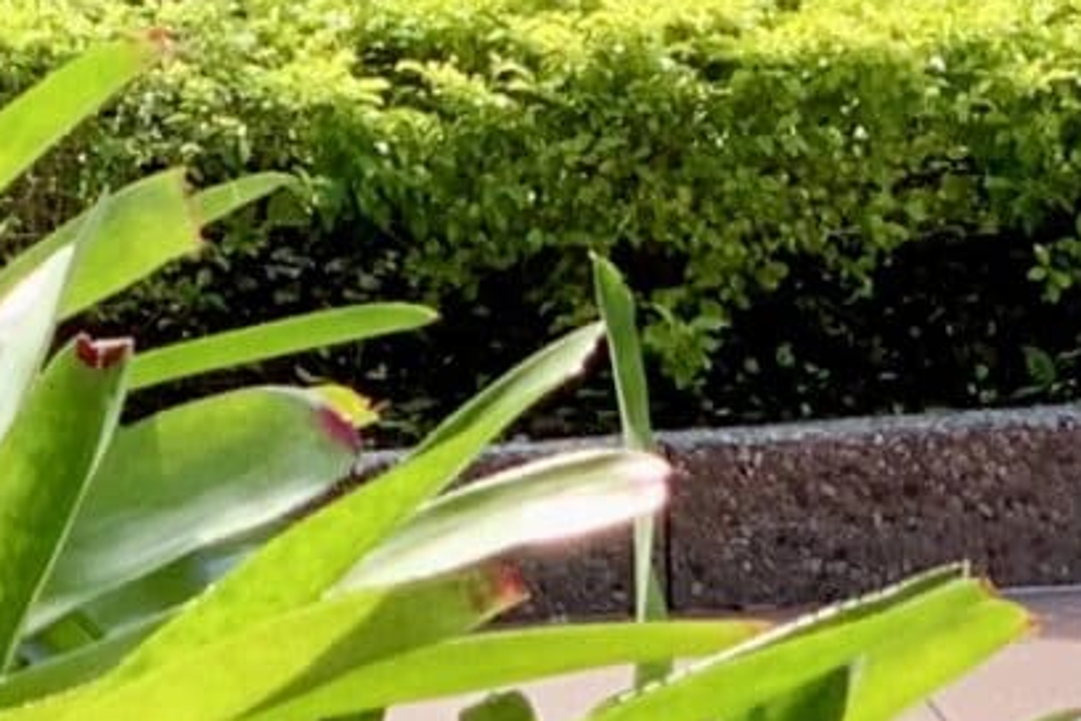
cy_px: -1413
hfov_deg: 6.1
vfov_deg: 3.9
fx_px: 10179
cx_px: 607
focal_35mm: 339
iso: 20
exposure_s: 1/122
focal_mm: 6
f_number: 2.4
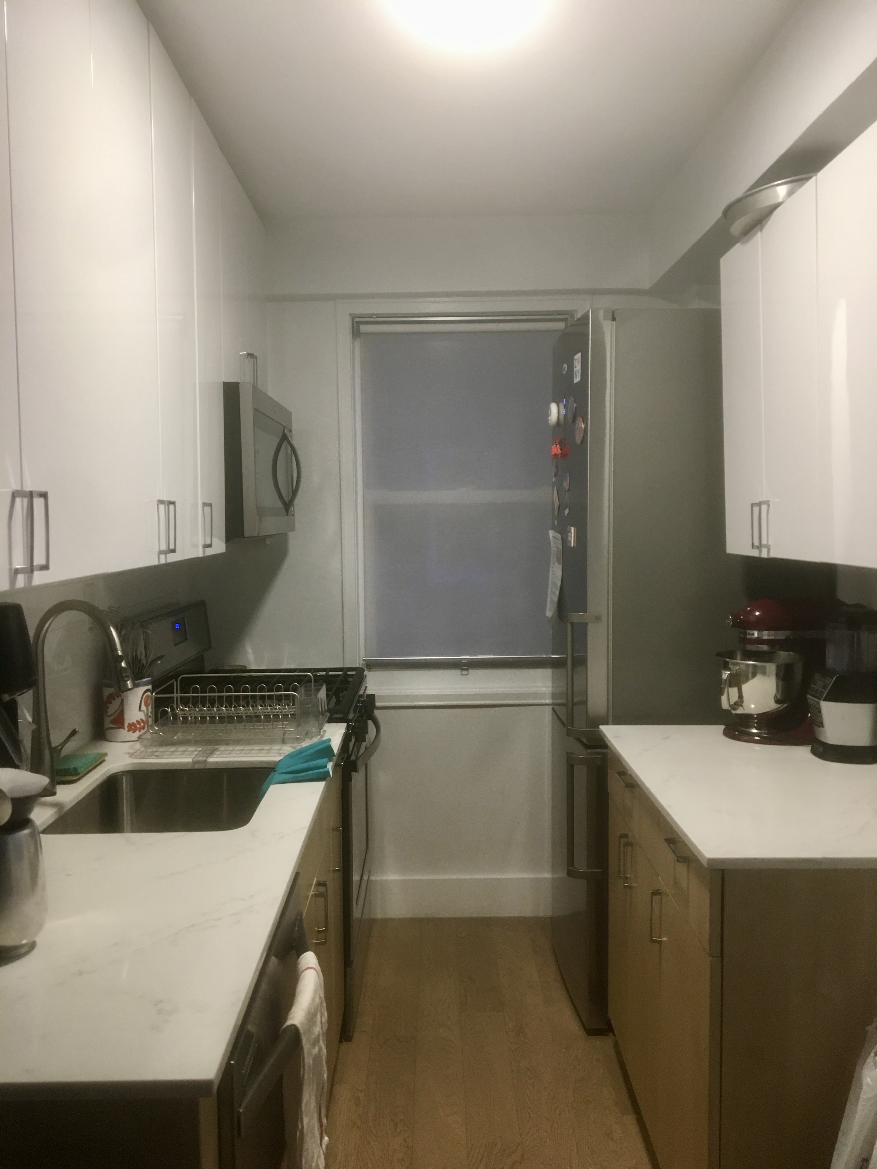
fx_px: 980
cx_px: 438
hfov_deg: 48.2
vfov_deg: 61.7
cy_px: 584
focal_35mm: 29
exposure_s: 1/30
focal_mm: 4.15
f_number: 2.2
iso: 100
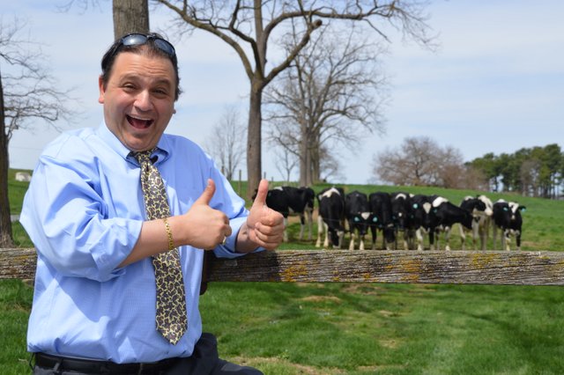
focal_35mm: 60
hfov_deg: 33.4
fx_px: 939
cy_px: 188
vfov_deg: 22.6
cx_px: 282
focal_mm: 40
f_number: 8
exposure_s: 1/250
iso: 100
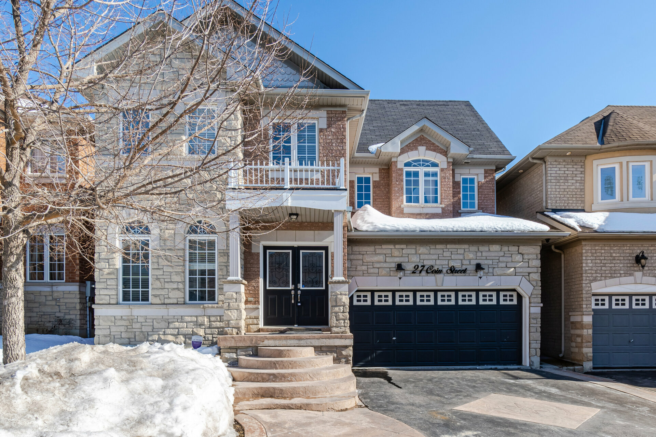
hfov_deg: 100.4
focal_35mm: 15
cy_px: 218
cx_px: 328
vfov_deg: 77.3
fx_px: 273
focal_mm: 10
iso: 50
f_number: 11
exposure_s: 1/80
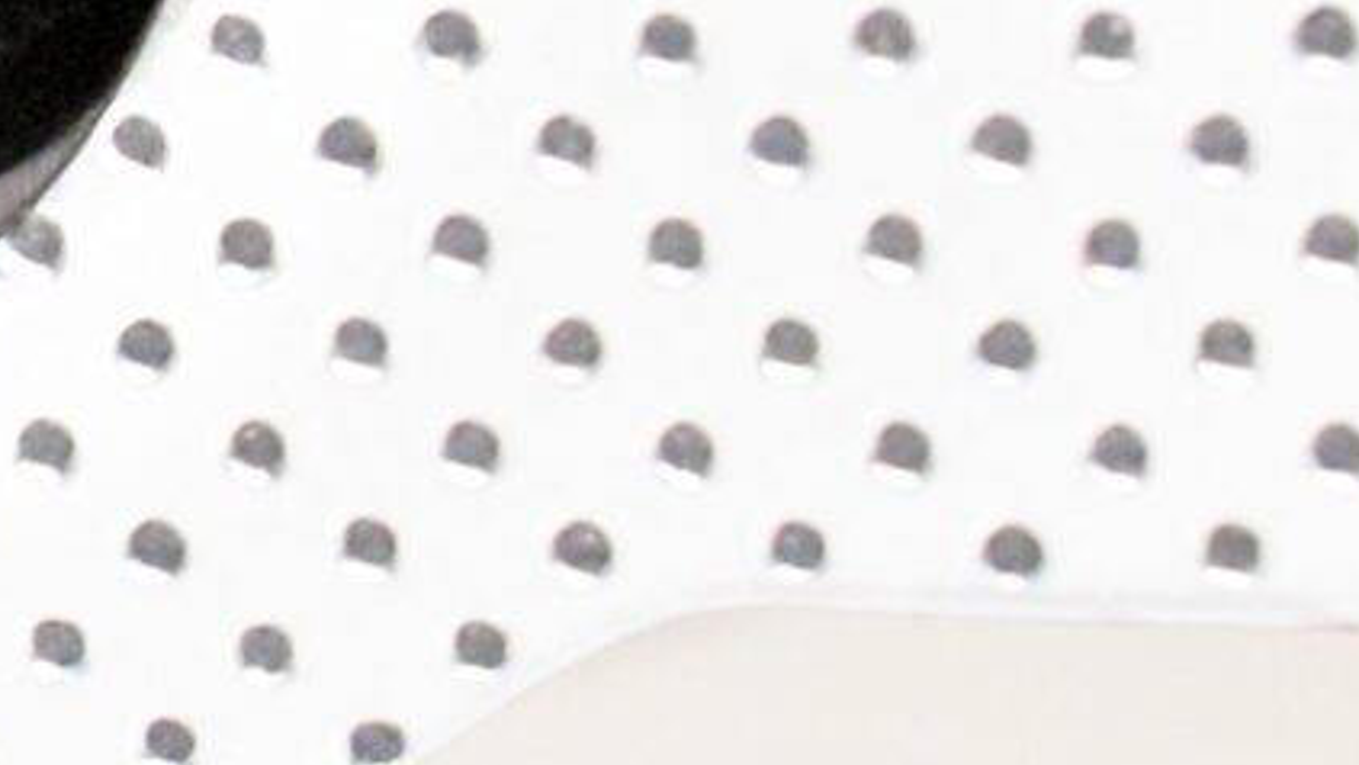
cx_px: -1375
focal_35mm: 333
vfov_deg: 3.6
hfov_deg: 6.3
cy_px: -595
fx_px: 12007
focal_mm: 35
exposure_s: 1/60
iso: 400
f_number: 6.3
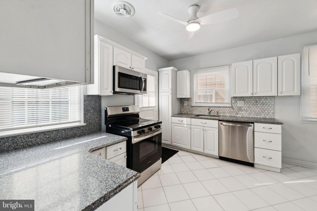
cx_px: 158
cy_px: 106
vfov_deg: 81.2
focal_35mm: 14
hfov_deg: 104.3
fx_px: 123
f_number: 9
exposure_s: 1/40
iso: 250
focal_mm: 14
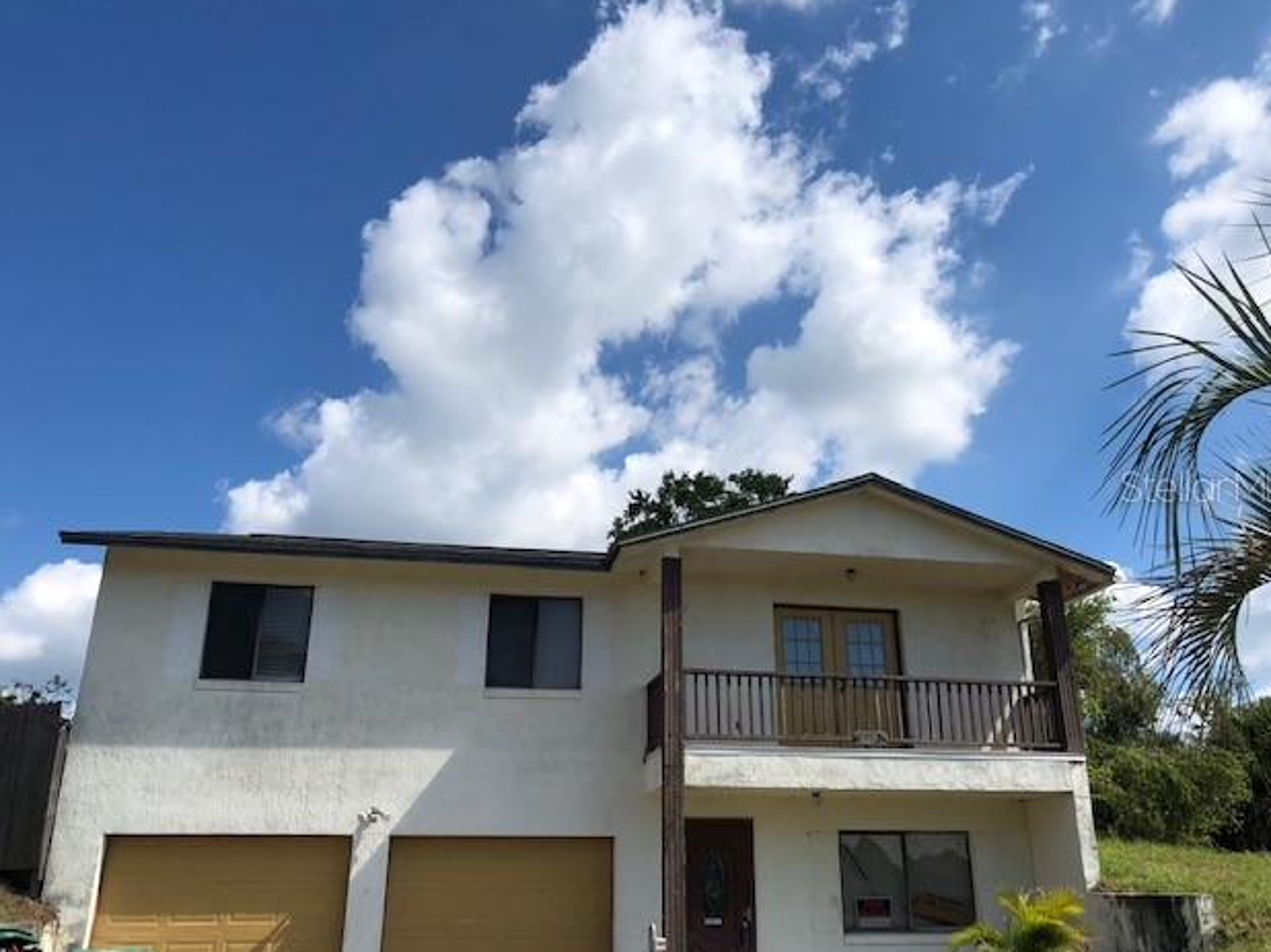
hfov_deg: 61.7
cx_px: 656
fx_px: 1064
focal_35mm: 29
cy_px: 485
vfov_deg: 48.2
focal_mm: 4
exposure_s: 1/3472
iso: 25
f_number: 1.8
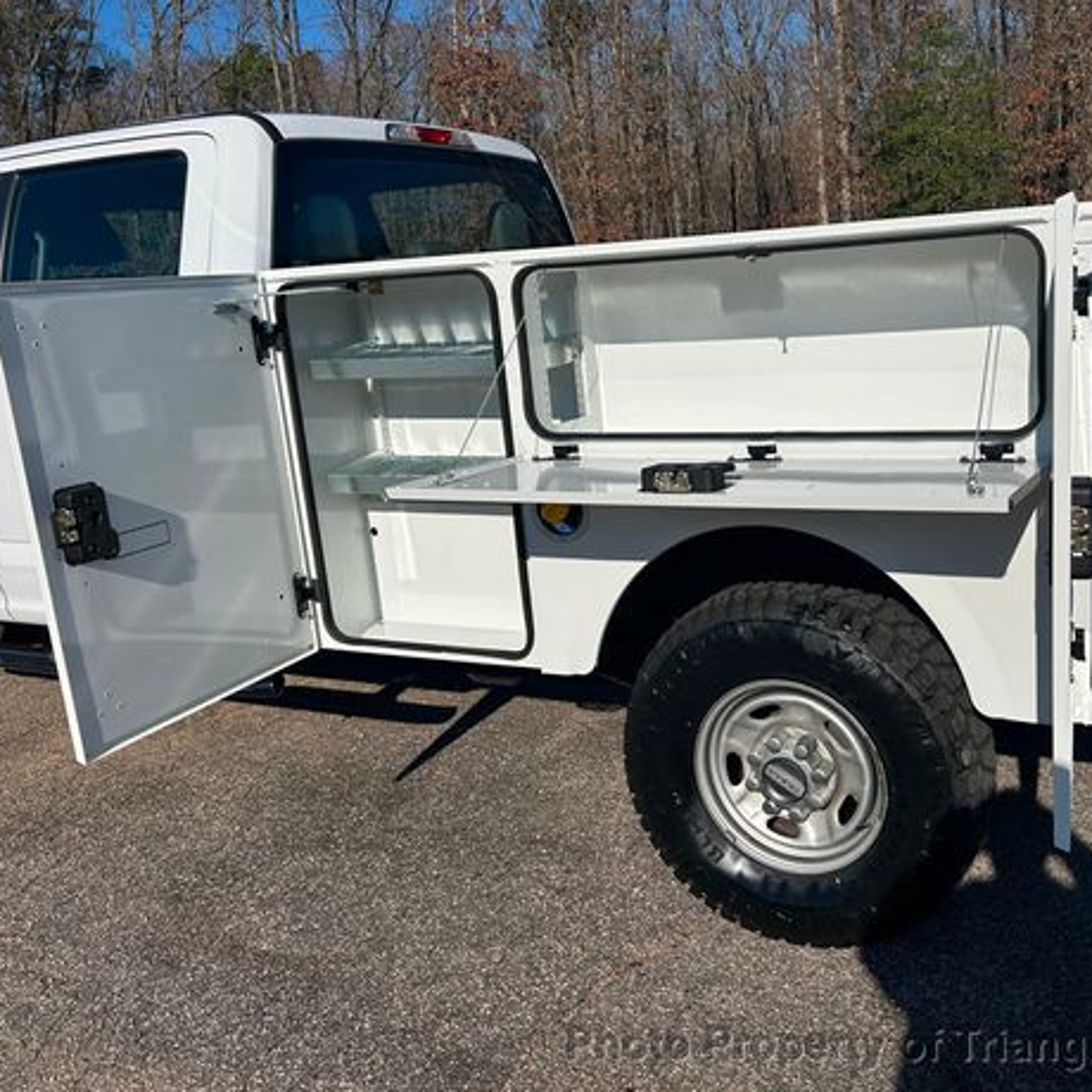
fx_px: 1142
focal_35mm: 32
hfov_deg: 50.2
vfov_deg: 51.1
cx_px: 726
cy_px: 525
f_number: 1.5
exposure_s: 1/11364
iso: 50
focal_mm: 5.7
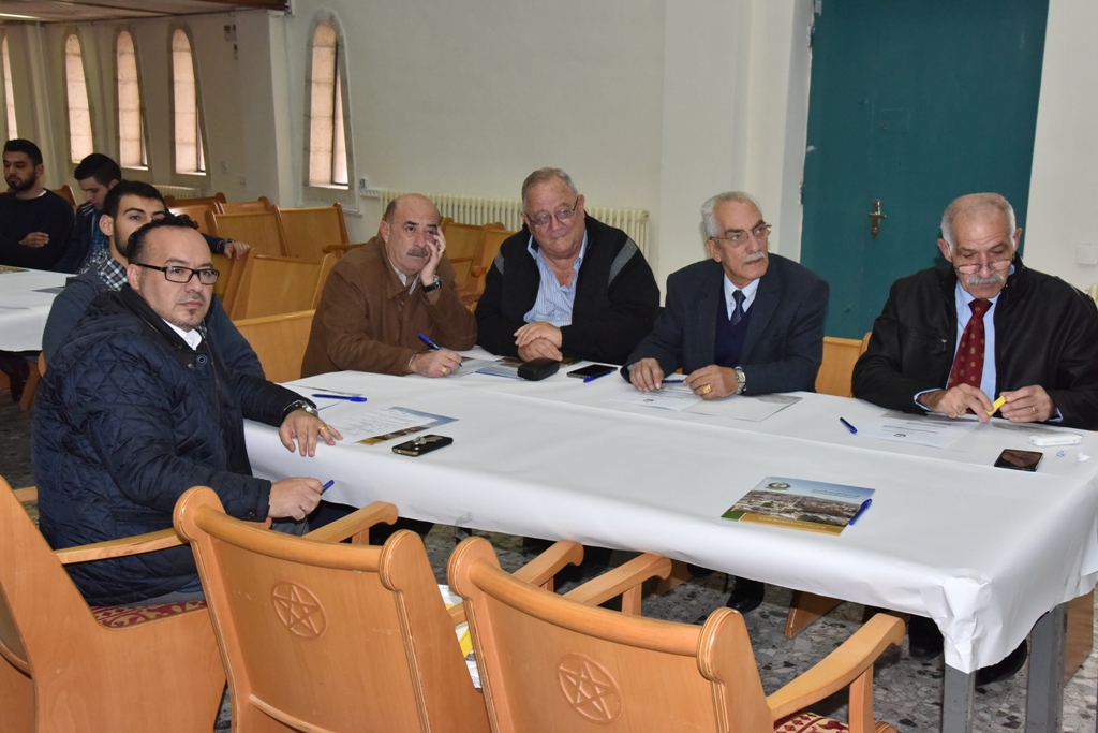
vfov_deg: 33.4
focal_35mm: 40
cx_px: 549
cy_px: 366
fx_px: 1220
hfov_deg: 48.5
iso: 2500
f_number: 10
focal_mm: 40
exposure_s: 1/250
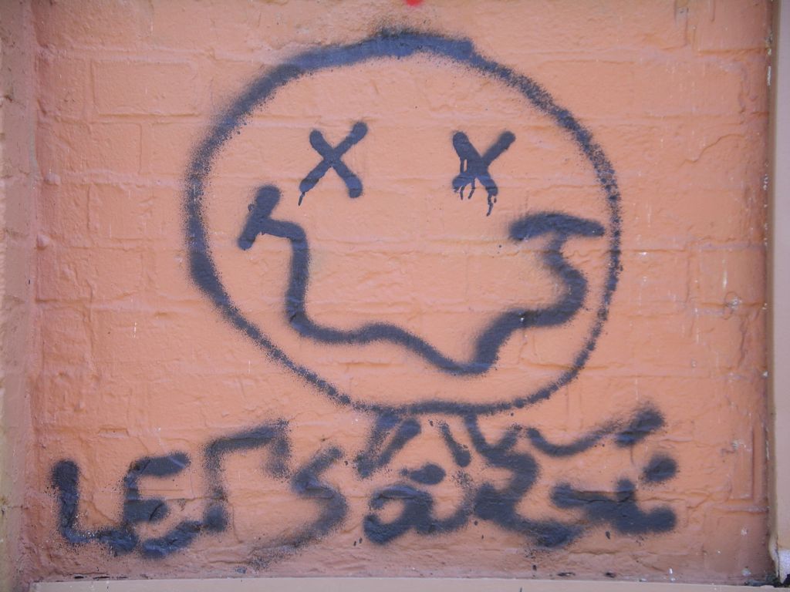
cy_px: 296
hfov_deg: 20.0
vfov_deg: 15.1
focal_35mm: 98
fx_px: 2237
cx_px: 395
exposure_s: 1/100
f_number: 3.8
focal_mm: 20.4
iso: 64
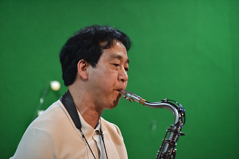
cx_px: 120
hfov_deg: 6.9
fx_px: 1991
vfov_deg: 4.6
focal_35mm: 300
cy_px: 80
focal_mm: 300
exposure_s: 1/125
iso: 5600
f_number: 5.6
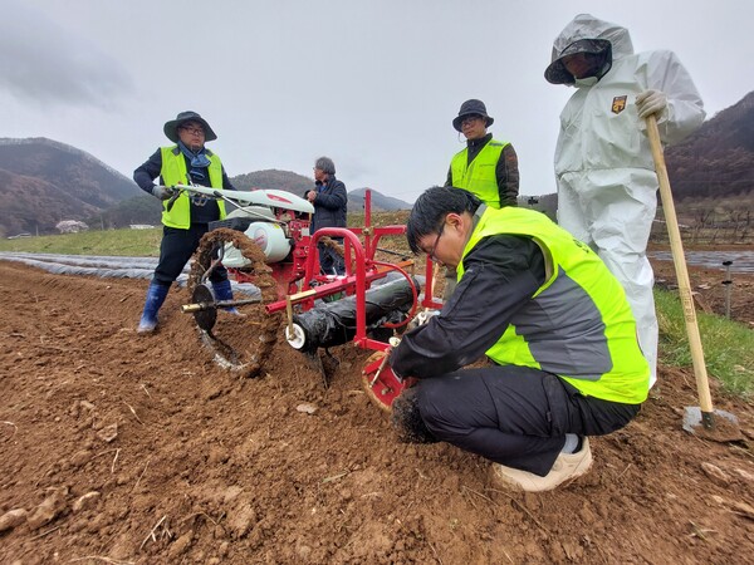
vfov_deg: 89.9
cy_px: 282
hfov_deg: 106.2
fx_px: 283
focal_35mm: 13
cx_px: 377
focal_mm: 1.74
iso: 50
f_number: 2.2
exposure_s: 1/459
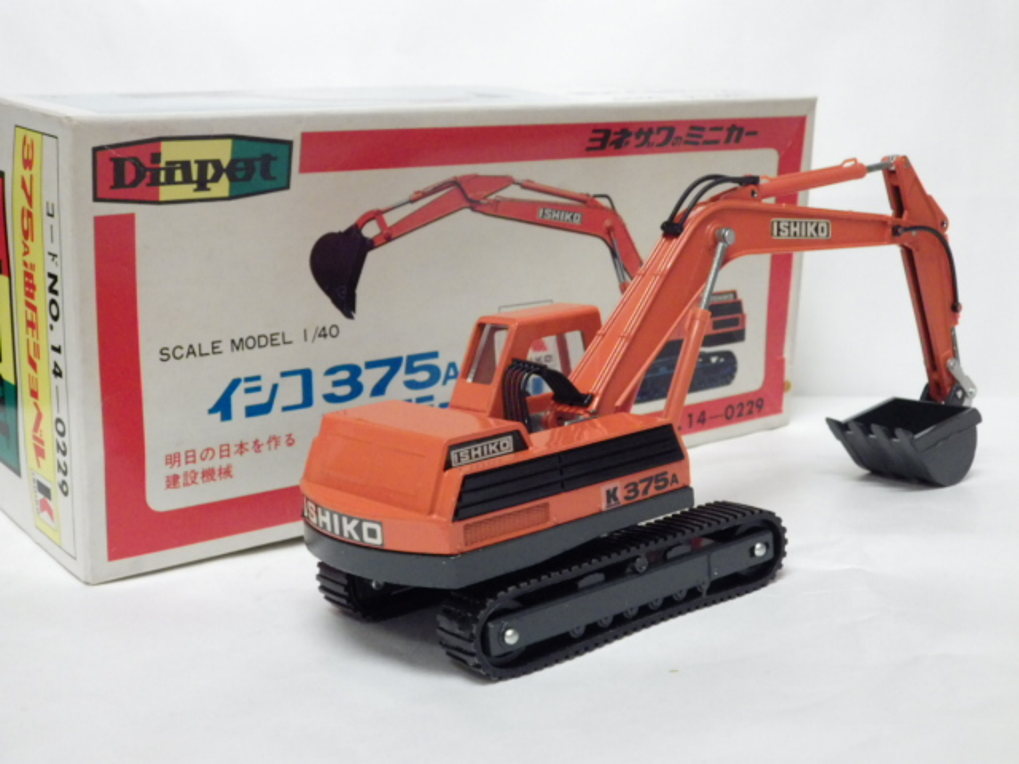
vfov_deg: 29.1
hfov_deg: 38.2
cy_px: 382
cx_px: 510
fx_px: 1472
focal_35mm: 50
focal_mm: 9
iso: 800
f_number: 3.8
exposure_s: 1/30
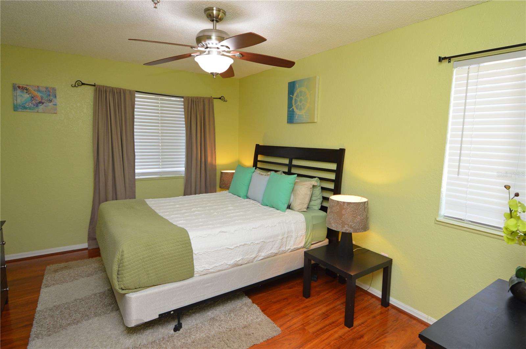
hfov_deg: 90.1
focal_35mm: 18
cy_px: 174
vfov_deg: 67.3
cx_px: 263
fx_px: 263
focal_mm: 12
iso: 500
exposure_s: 1/60
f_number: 4
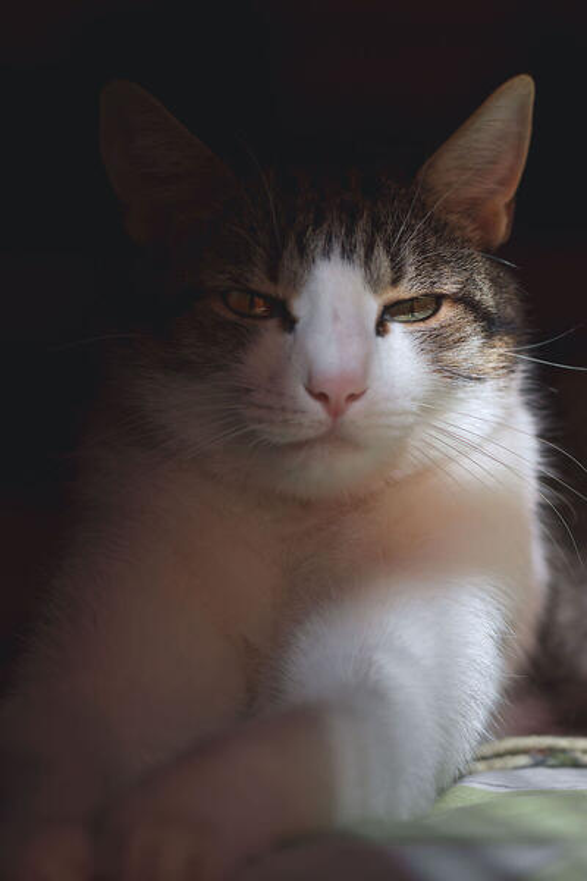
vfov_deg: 13.0
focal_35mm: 158
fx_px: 3852
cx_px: 294
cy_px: 440
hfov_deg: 8.7
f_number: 3.2
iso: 140
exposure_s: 1/640
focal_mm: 105
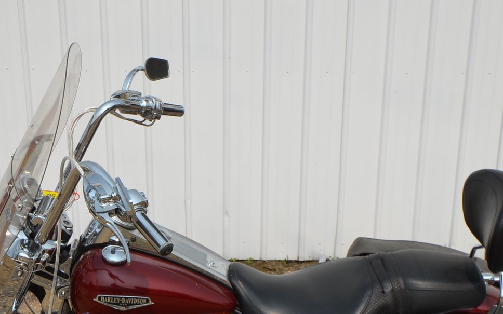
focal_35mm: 54
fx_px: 740
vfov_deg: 23.4
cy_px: 276
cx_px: 234
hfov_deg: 37.5
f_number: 9
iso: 100
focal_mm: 20
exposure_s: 1/320
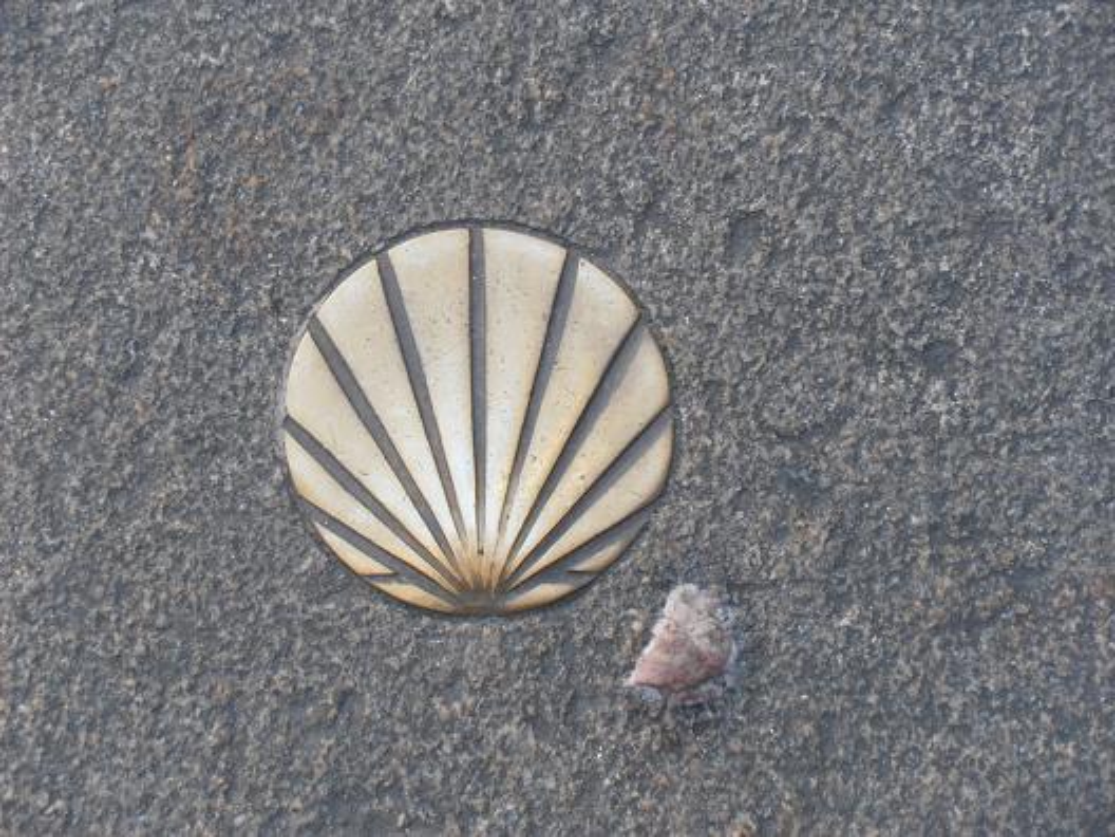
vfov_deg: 13.3
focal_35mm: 111
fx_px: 3575
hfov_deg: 17.7
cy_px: 418
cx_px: 558
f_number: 5.5
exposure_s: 1/60
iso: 125
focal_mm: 19.64
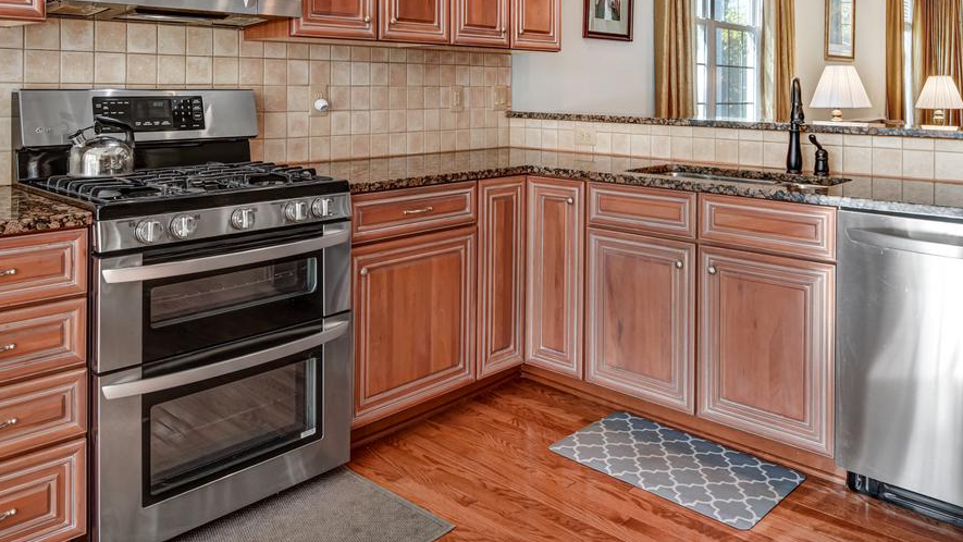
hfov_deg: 66.1
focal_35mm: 29
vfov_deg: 38.0
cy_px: 75
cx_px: 494
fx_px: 741
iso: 400
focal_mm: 17
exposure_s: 1/25
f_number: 8
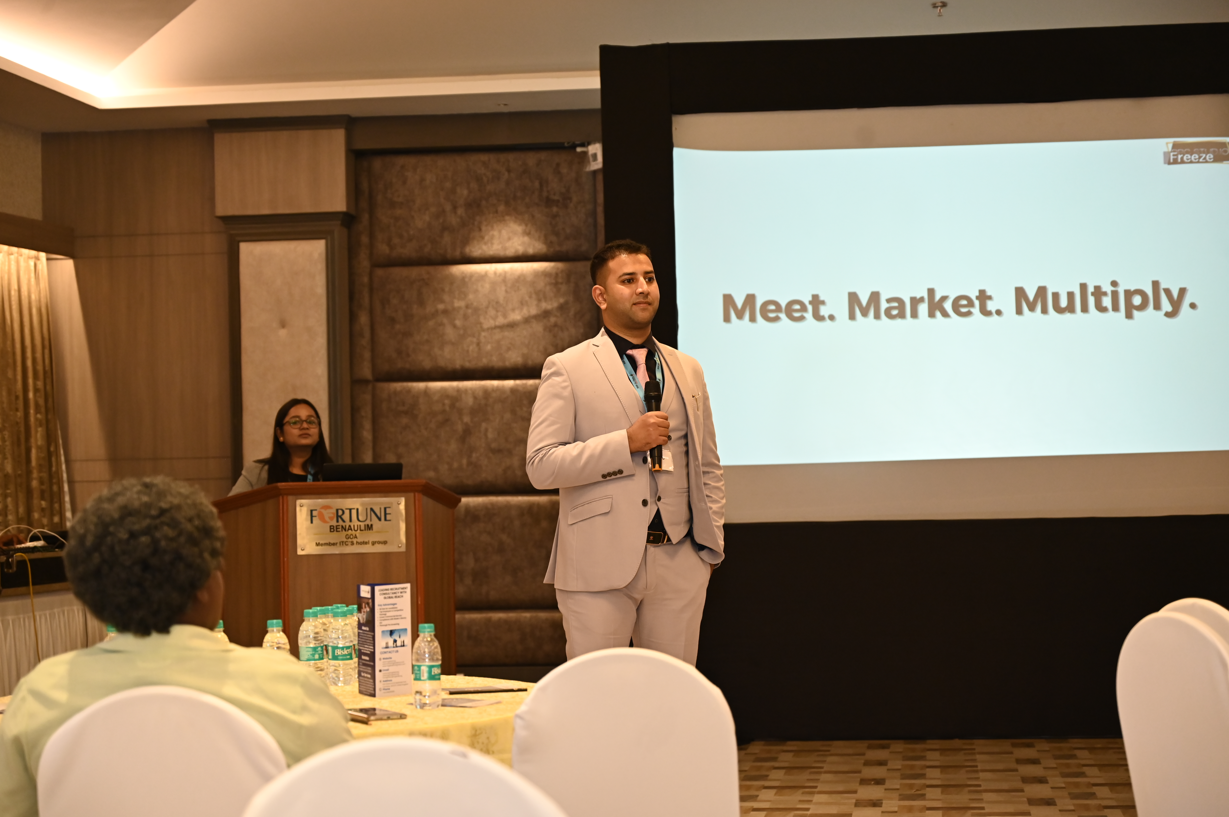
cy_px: 408
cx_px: 614
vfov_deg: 19.4
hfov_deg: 28.9
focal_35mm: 70
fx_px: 2388
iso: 2000
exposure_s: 1/200
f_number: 4.5
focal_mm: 70
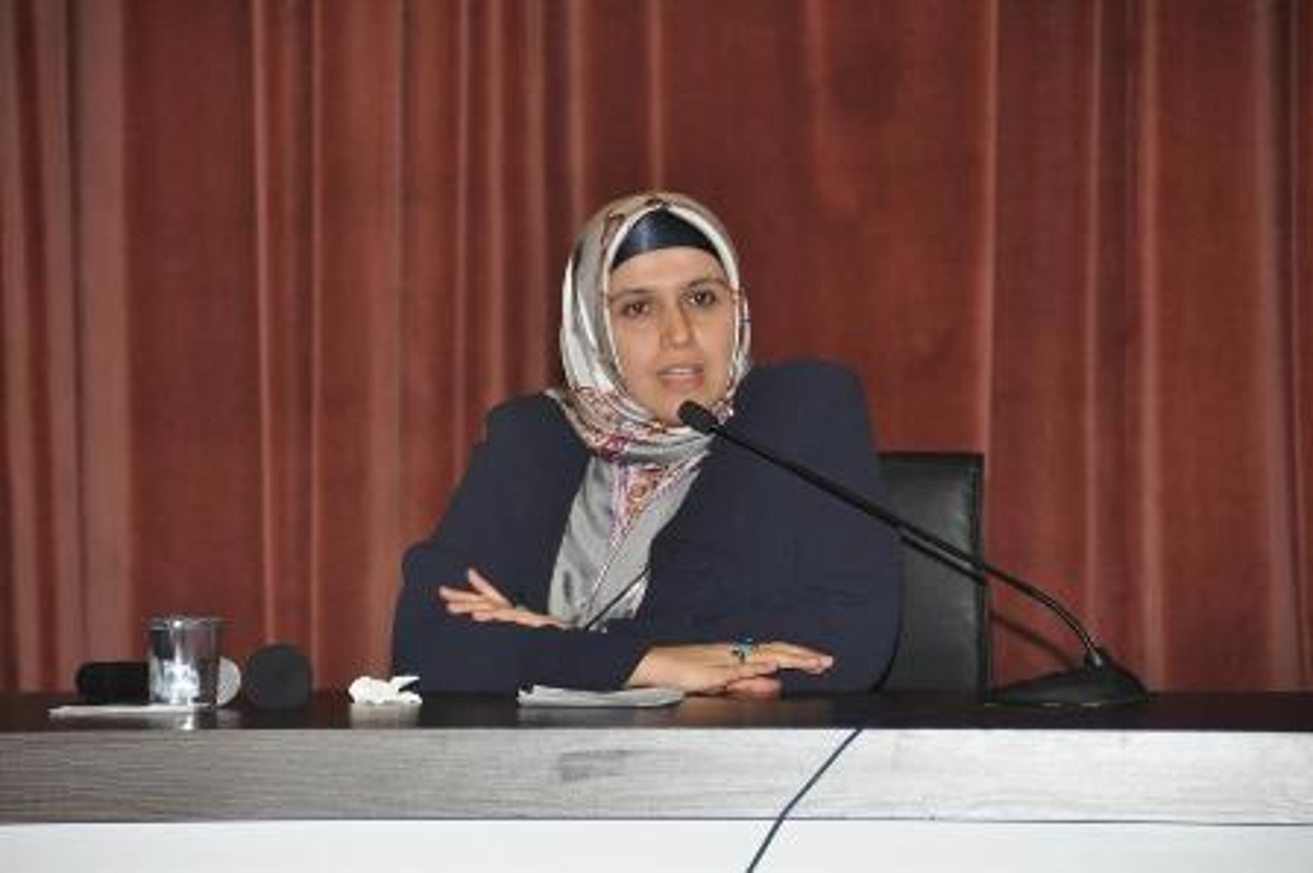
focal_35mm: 255
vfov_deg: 5.4
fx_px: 9293
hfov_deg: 8.1
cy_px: 436
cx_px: 656
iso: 800
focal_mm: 170
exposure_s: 1/60
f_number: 5.6
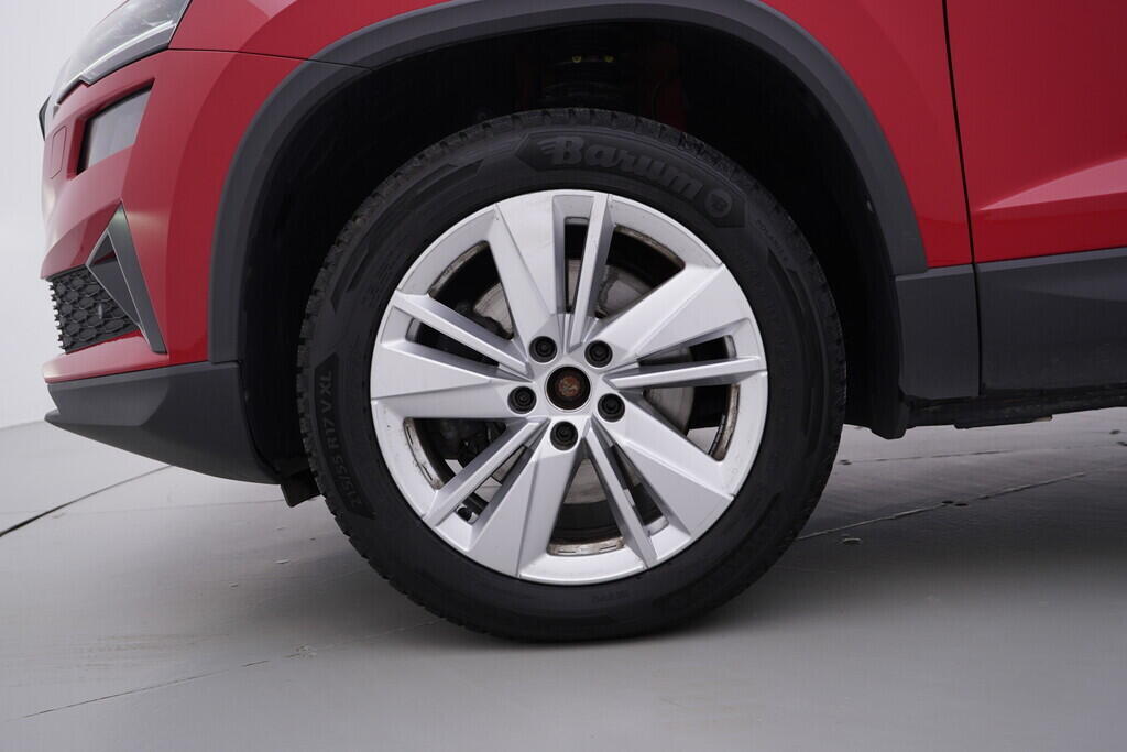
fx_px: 1127
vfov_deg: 36.9
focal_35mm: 36
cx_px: 564
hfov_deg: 53.1
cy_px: 376
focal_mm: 24
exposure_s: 1/80
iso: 125
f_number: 4
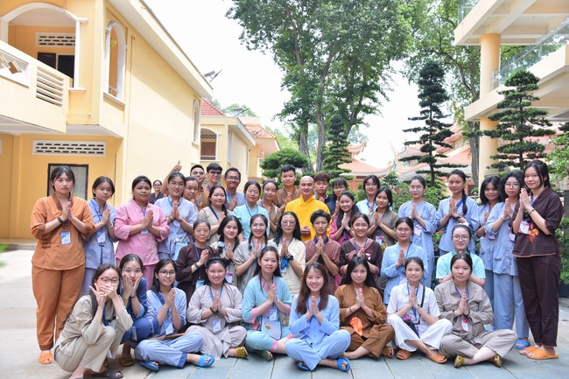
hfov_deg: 58.7
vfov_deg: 41.1
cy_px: 190
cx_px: 284
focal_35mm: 32
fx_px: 506
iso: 100
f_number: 5.6
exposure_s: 1/100
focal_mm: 32
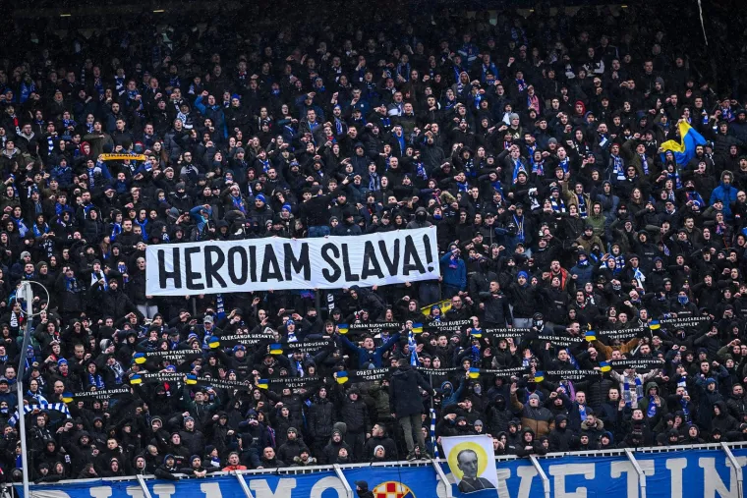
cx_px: 374
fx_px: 8301
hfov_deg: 5.2
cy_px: 249
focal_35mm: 400
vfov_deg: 3.4
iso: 2000
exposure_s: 1/800
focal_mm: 400
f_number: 4
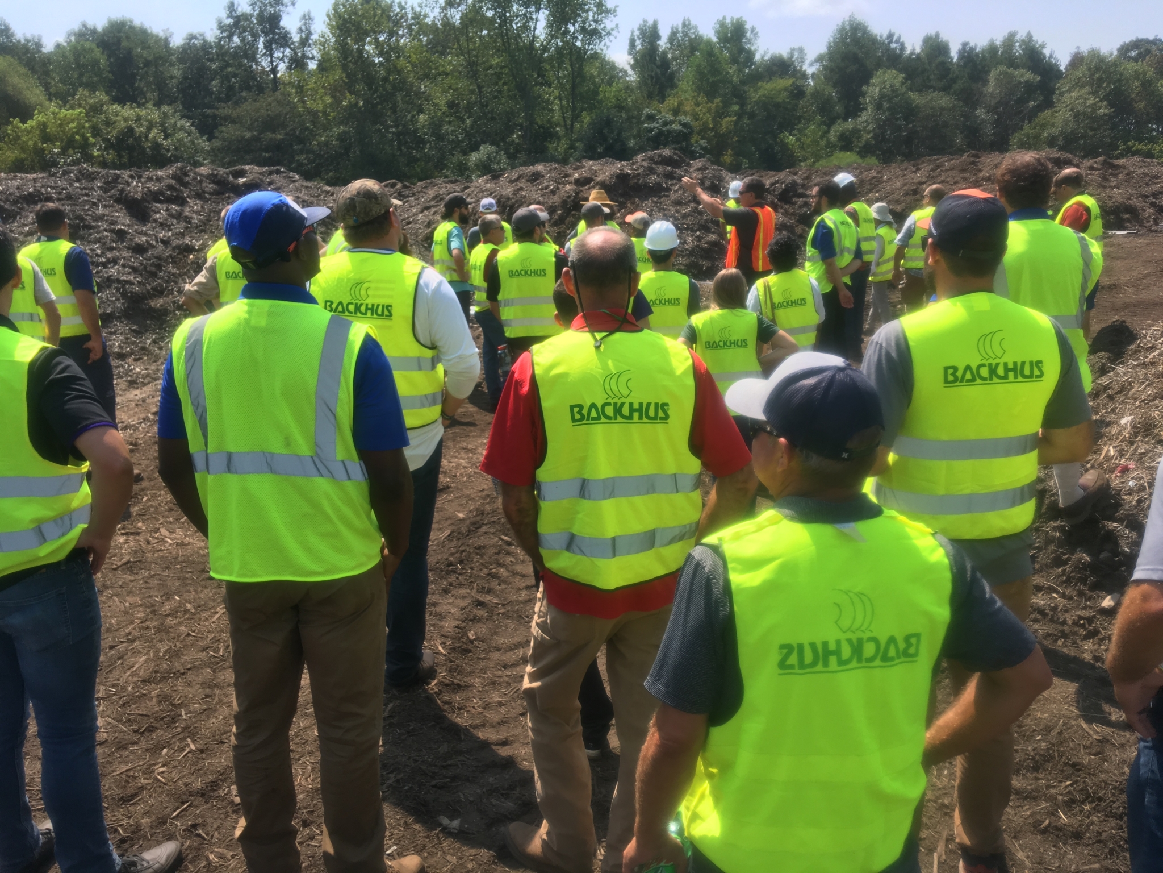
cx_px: 582
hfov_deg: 61.7
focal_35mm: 29
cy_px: 436
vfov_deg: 48.2
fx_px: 974
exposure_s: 1/950
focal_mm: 4.15
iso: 25
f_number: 2.2
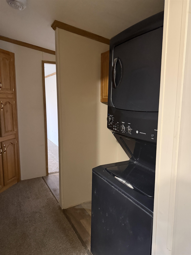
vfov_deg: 71.6
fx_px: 177
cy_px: 128
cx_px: 96
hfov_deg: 56.8
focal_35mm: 24
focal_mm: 6.76
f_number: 1.78
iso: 800
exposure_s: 1/40
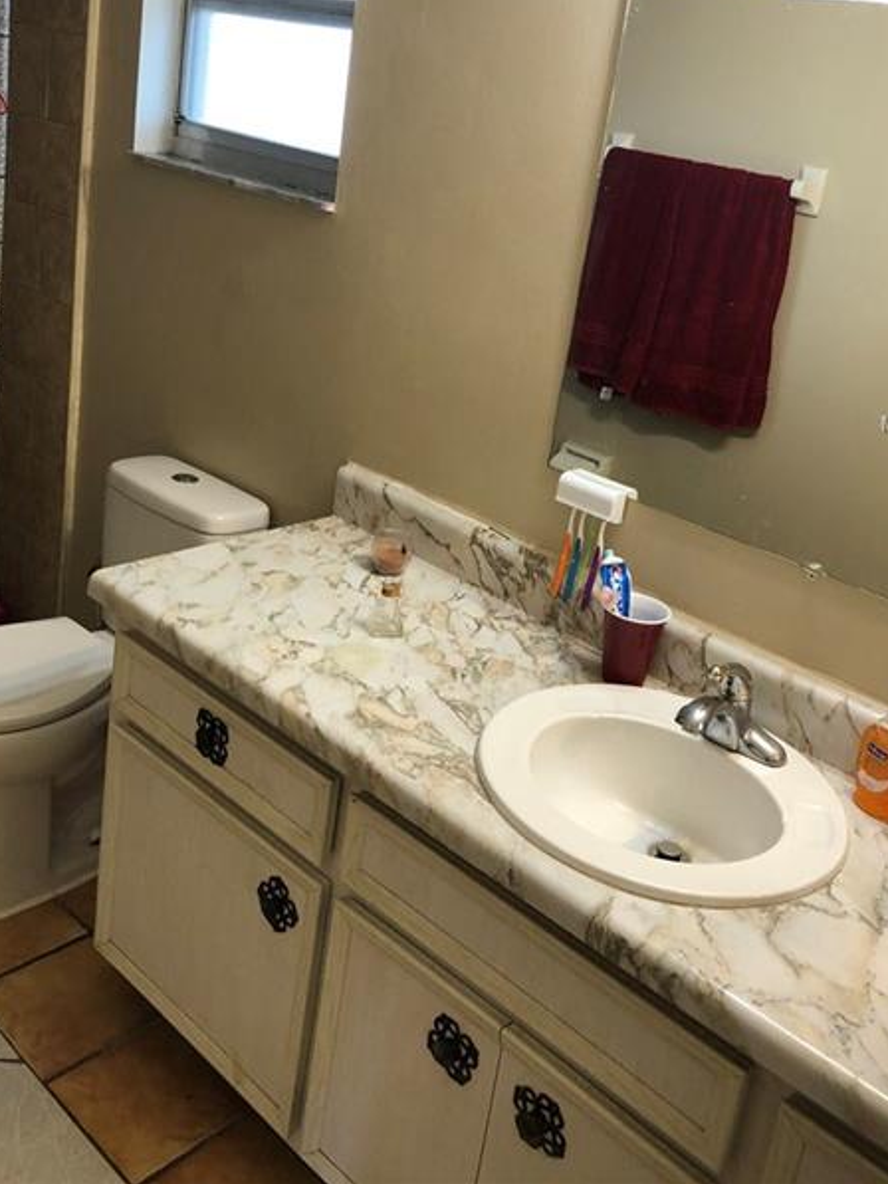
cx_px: 400
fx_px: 1231
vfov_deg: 50.7
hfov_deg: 39.6
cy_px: 424
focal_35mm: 36
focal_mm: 3.99
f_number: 1.8
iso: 40
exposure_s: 1/24
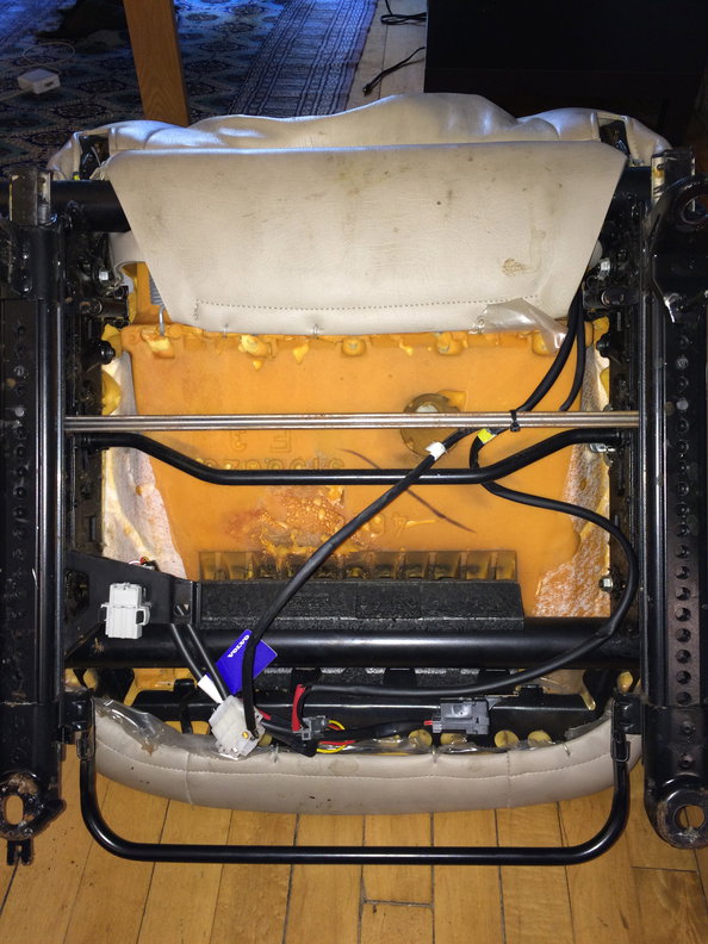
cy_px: 472
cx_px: 354
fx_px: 791
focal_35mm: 29
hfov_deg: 48.2
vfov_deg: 61.7
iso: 64
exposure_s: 1/16
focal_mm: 4.15
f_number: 2.2
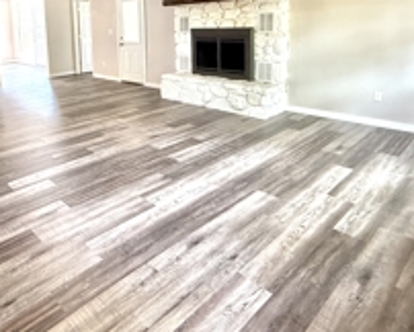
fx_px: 331
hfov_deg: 60.6
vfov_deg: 50.3
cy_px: 70
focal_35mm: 27
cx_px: 105
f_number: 2.2
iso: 320
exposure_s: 1/86
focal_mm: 2.22
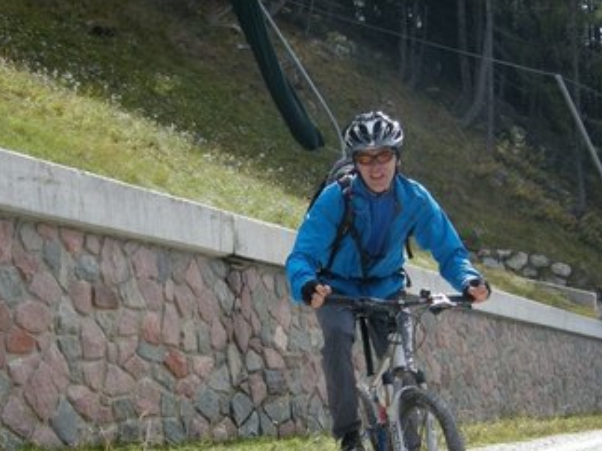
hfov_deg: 29.8
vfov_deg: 22.3
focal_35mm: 65
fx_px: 1130
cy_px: 343
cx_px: 330
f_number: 2.7
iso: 64
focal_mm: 7.5
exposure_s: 1/725
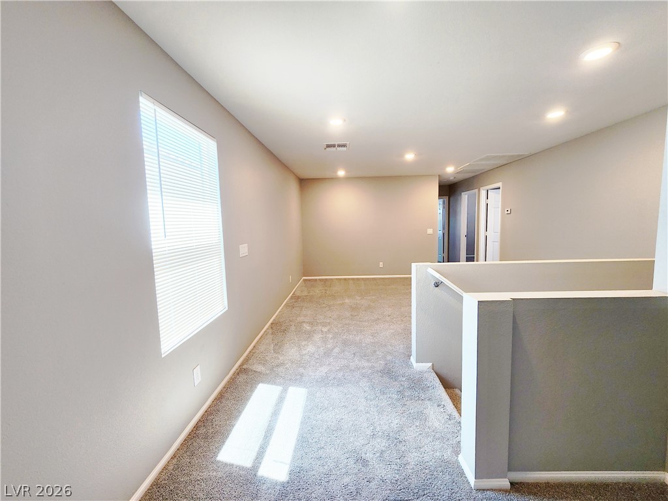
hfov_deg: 106.2
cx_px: 334
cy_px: 250
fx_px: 251
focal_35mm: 13
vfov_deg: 89.9
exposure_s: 1/60
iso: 64
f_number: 2.2
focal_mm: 2.2
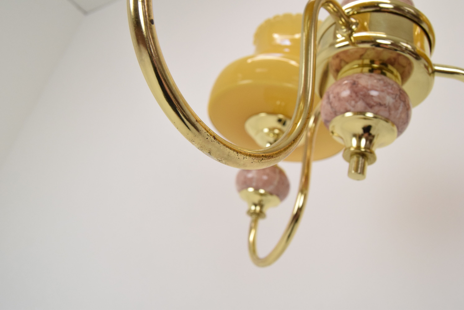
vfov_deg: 40.0
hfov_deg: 57.2
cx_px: 232
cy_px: 155
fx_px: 426
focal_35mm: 33
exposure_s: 1/250
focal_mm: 22
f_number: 8
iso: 1600
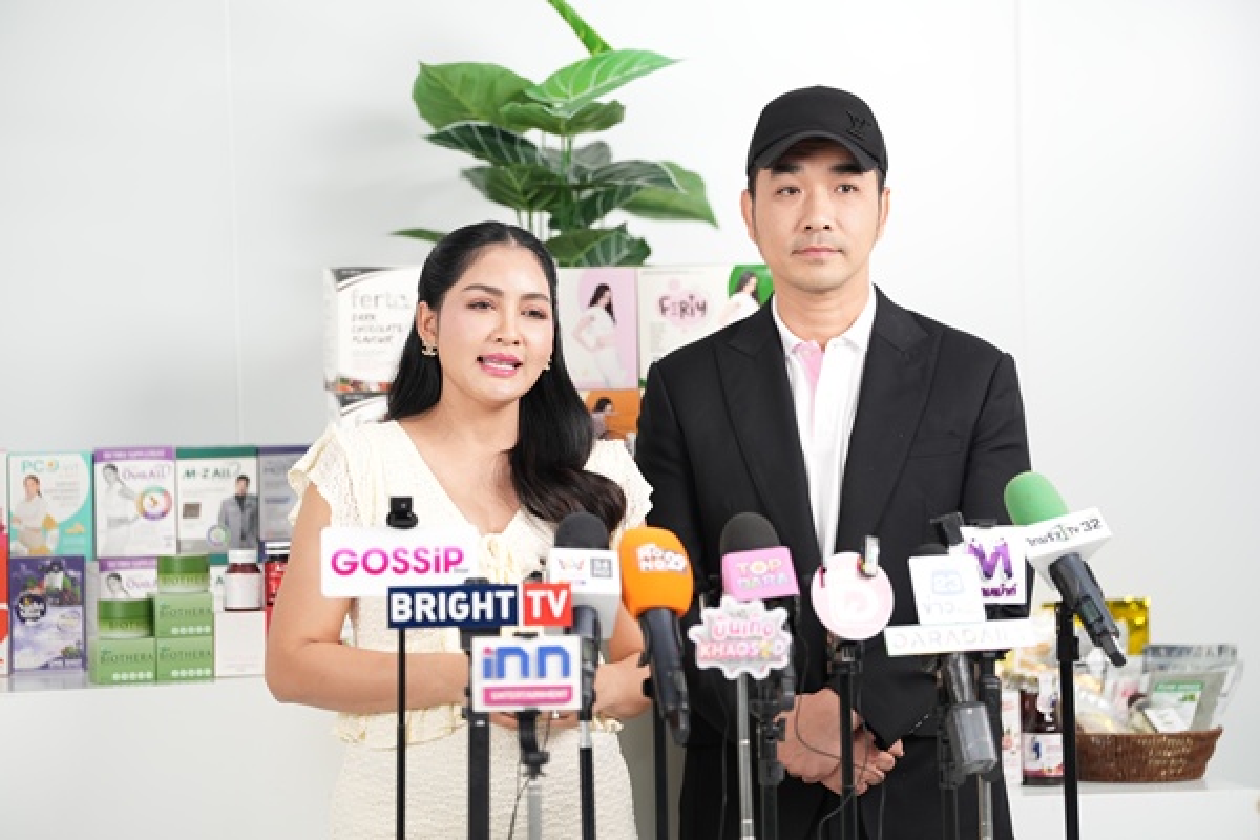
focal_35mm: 117
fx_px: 4095
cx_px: 630
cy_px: 420
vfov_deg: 11.7
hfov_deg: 17.5
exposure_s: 1/250
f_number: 2
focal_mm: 117
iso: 320
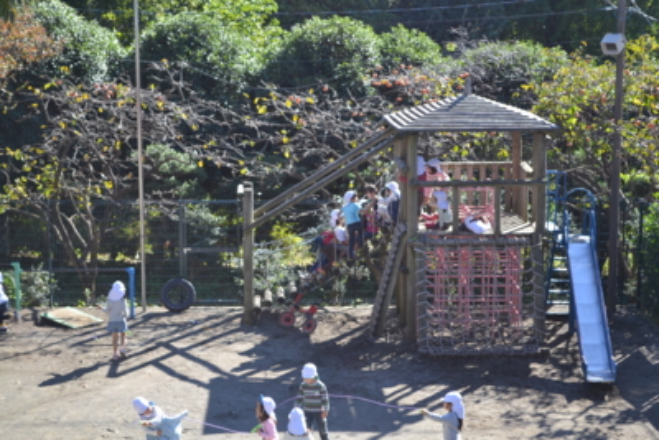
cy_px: 220
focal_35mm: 82
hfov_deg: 24.6
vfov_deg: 16.6
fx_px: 1511
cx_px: 330
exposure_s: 1/125
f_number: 5.6
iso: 160
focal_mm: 55
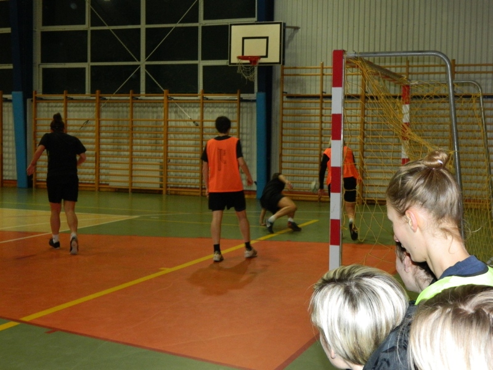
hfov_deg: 33.8
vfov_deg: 25.7
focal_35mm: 57
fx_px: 812
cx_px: 246
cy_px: 185
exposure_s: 1/50
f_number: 3.8
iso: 400
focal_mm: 10.2
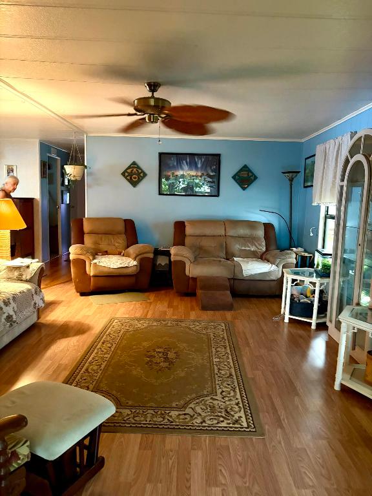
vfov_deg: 67.3
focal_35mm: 26
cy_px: 248
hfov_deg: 53.1
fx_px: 373
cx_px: 186
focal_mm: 5.96
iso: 800
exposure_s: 1/30
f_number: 1.6
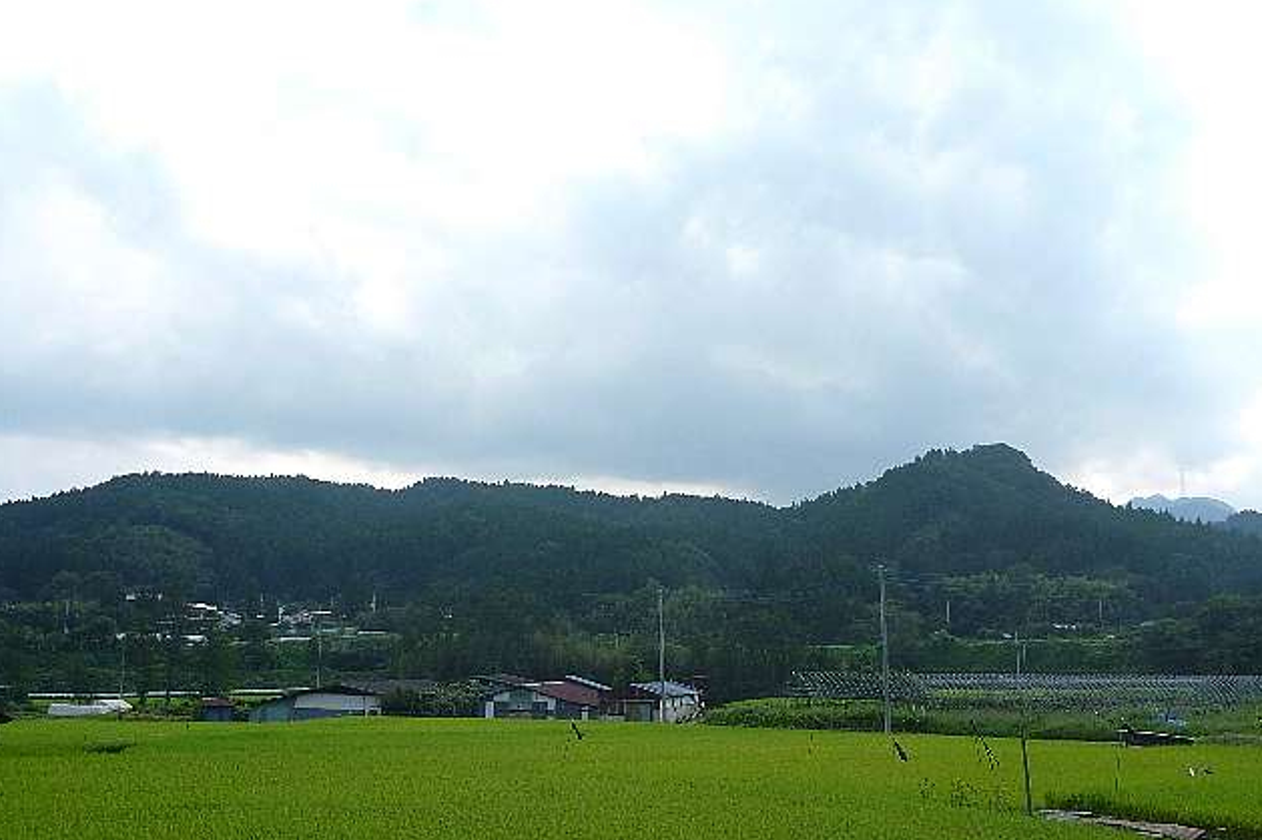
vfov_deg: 36.8
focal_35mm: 36
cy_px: 441
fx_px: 1262
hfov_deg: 53.1
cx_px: 630
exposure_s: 1/500
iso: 80
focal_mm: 4.9
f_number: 3.3
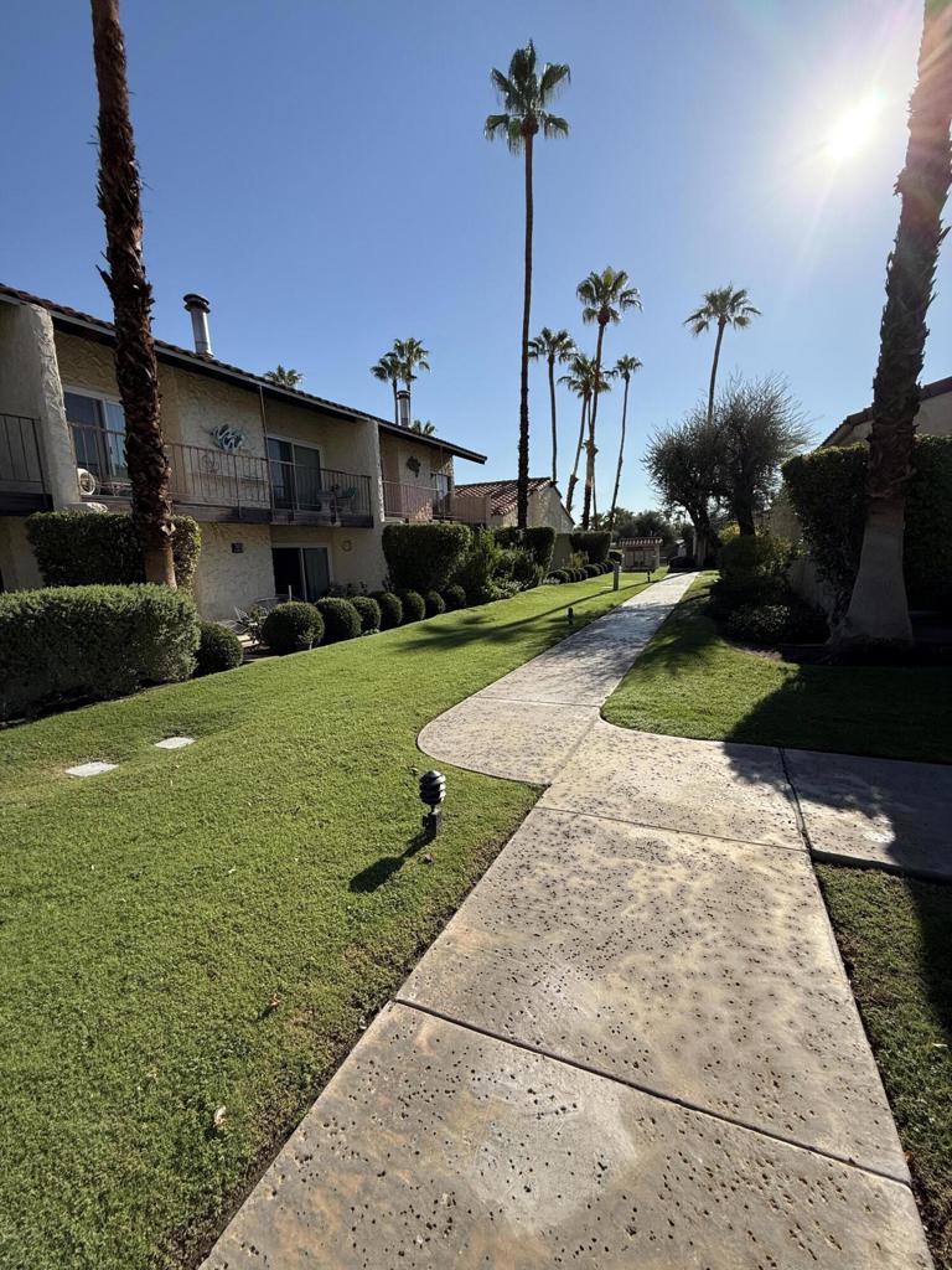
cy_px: 635
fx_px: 513
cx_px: 476
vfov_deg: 102.1
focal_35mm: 14
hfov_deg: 85.7
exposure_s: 1/2506
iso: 50
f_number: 2.2
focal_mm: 2.22
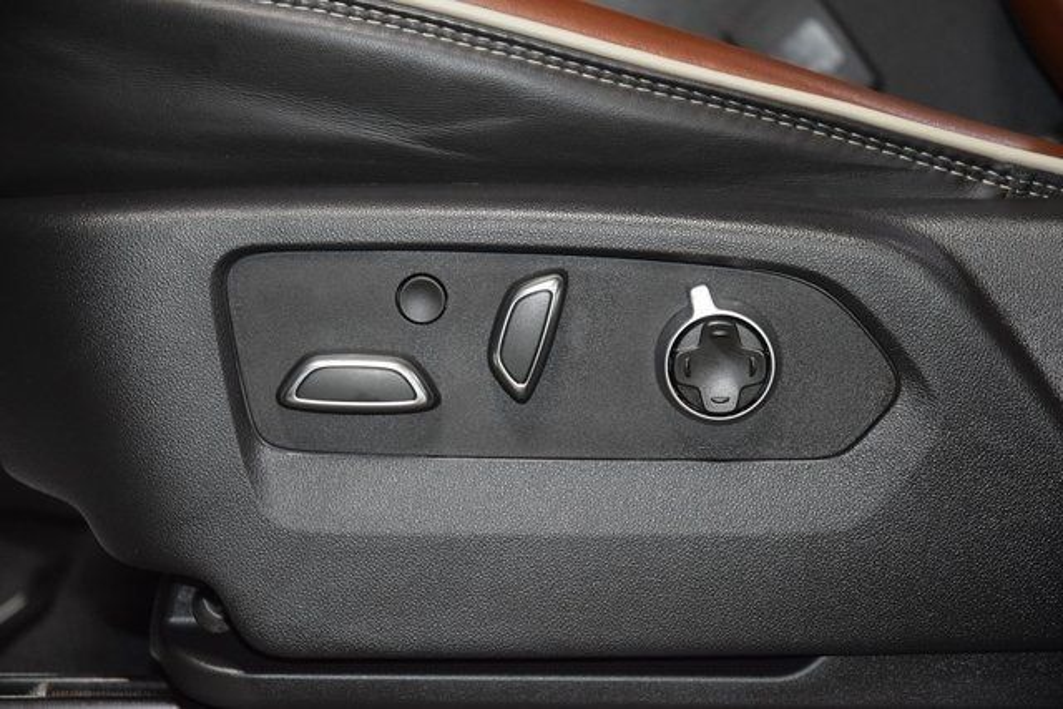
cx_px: 532
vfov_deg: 13.0
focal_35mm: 105
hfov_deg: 19.5
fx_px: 3101
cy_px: 354
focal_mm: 70
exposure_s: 1/80
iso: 2500
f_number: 4.5
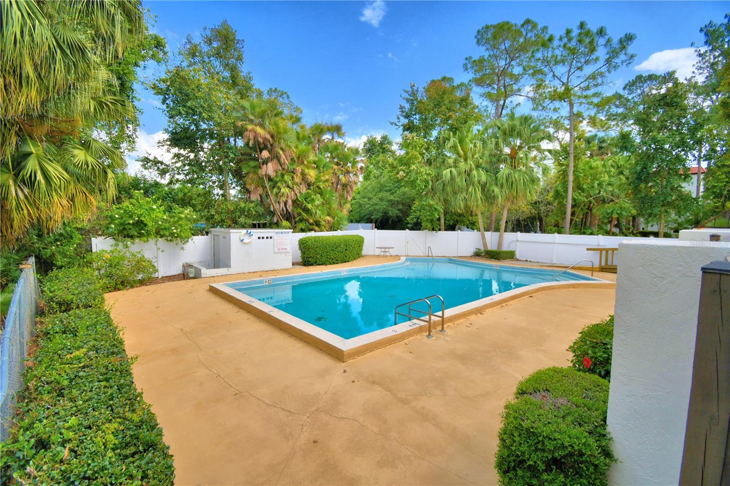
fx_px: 304
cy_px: 243
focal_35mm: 15
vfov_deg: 77.3
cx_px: 365
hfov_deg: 100.4
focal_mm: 10
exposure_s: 1/800
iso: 100
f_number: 4.5
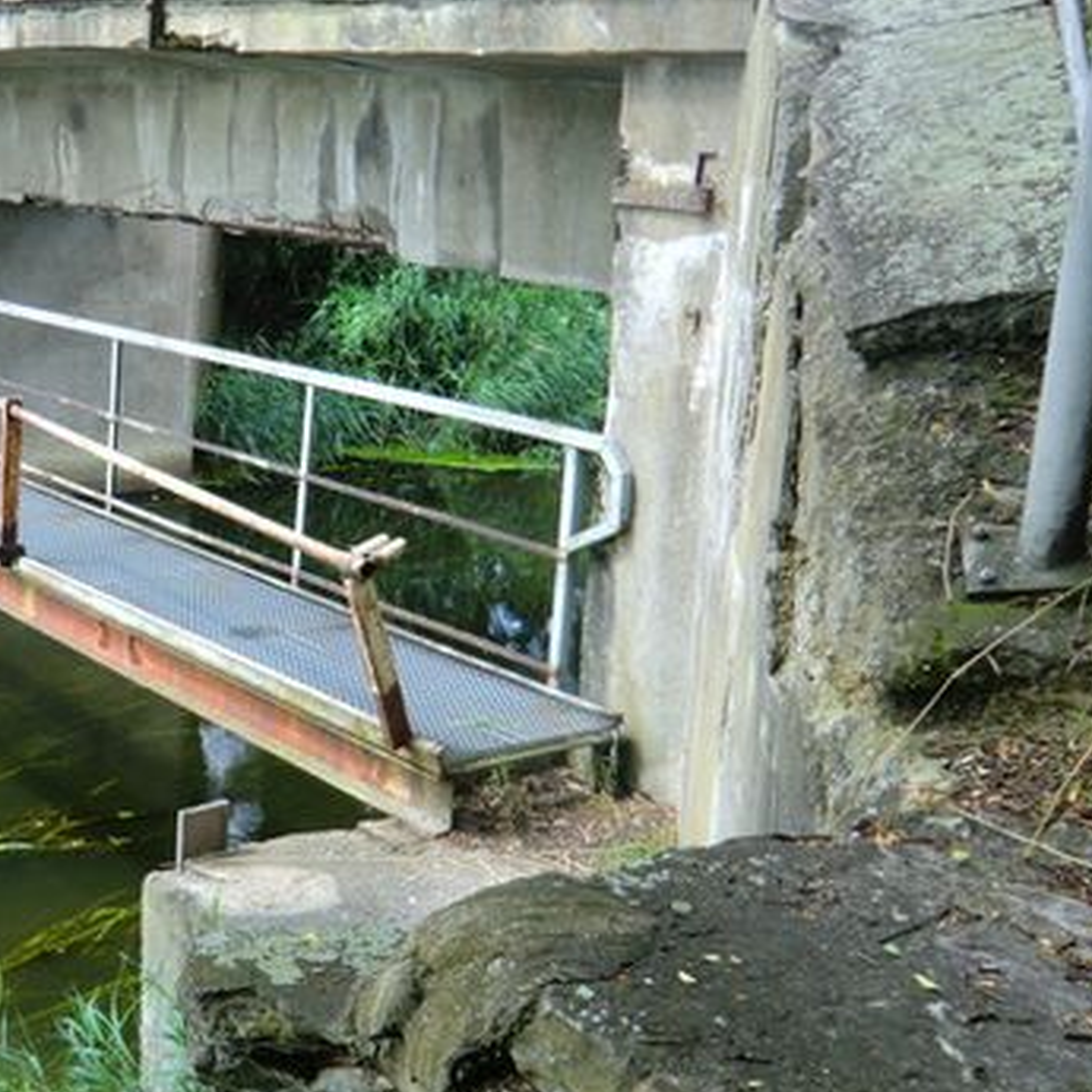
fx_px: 1642
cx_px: 193
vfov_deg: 36.8
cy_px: 530
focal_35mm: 46
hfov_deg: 35.4
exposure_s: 1/100
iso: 64
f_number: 3.5
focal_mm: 5.2
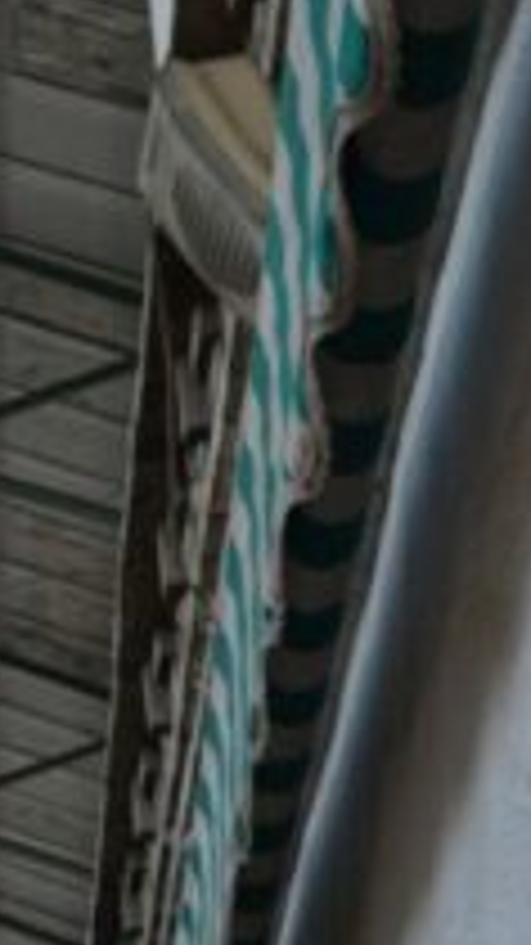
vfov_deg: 16.0
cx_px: -736
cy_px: 1588
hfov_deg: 9.2
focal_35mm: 118
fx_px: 2956
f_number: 5.6
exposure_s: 1/125
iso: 400
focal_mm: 18
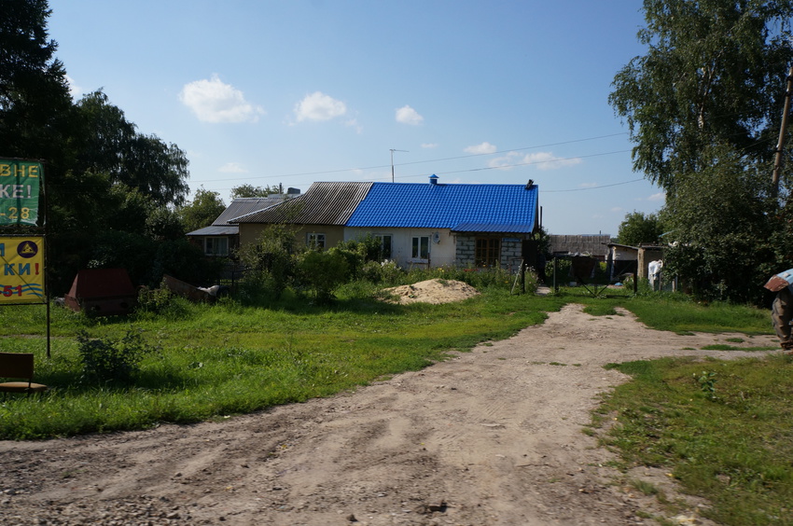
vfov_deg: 47.8
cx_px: 396
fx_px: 594
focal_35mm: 27
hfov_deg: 67.5
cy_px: 263
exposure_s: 1/1000
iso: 400
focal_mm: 18
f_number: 9
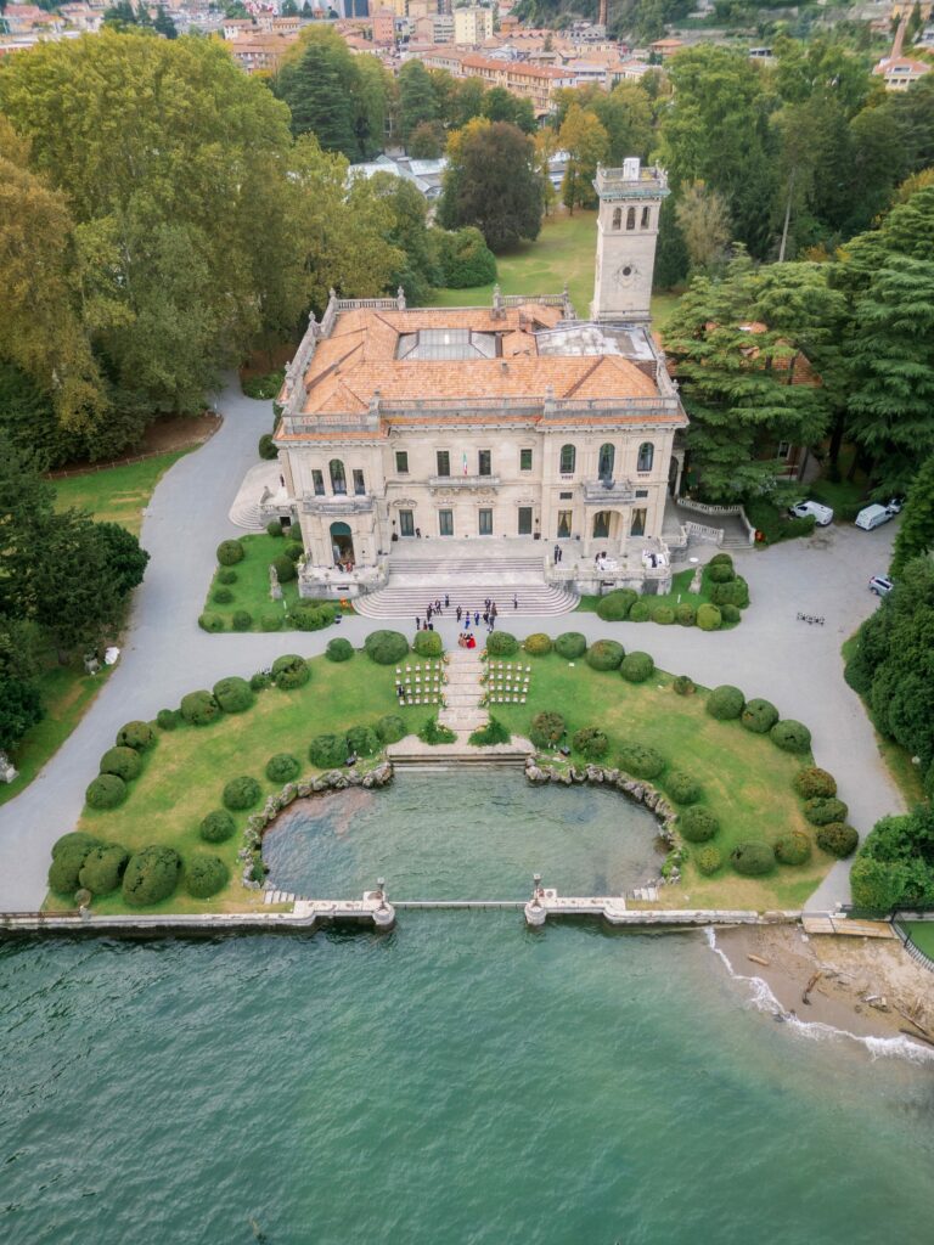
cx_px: 467
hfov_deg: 56.8
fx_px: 863
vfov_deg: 71.6
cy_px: 622
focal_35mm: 24
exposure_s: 1/350
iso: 110
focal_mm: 6.72
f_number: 1.7
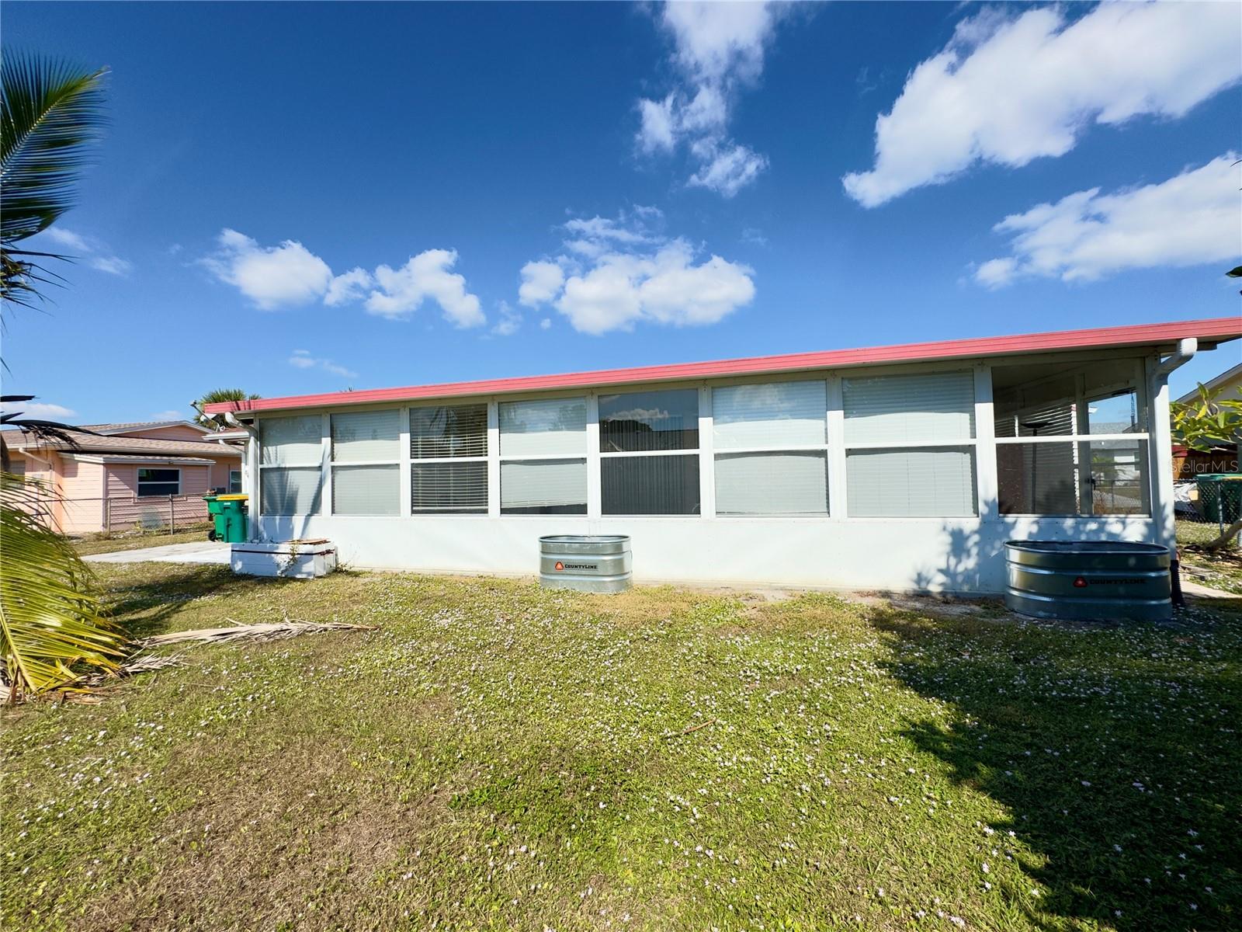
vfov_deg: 85.7
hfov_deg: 102.1
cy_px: 466
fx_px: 502
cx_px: 621
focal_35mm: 14
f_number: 2.2
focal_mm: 2.22
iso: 50
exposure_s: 1/1477
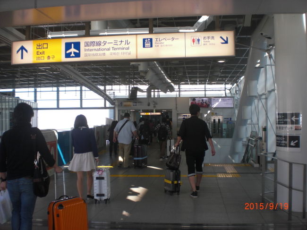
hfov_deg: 49.0
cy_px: 115
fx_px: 337
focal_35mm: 38
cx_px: 154
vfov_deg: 37.7
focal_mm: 6.3
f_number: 3.1
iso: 64
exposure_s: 1/125
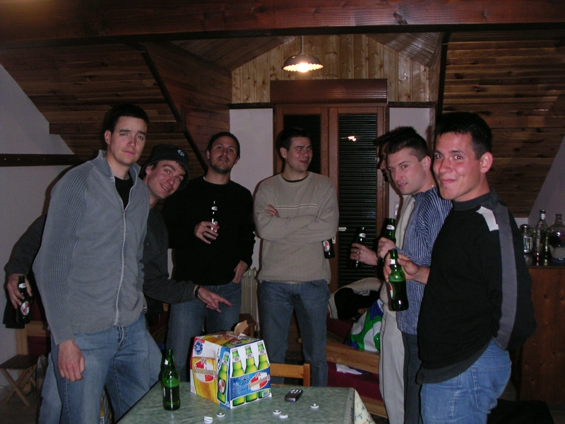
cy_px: 212
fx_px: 620
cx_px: 282
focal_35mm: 38
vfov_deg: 37.7
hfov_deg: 49.0
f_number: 2.8
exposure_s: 1/45
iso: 160
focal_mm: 6
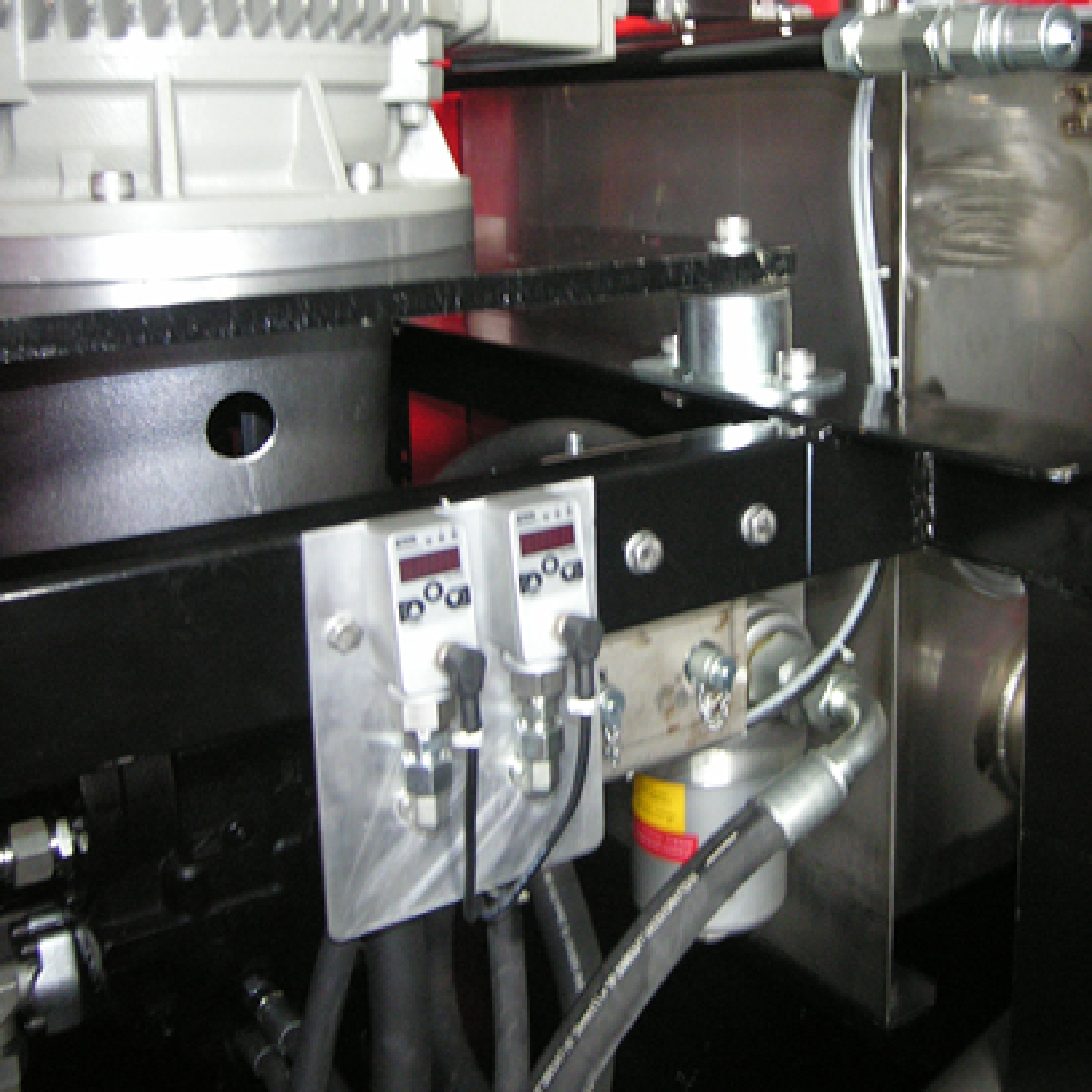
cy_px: 348
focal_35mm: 39
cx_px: 680
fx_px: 1392
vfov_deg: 42.2
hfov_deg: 42.5
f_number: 2.6
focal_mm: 6.1
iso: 200
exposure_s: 1/2.8
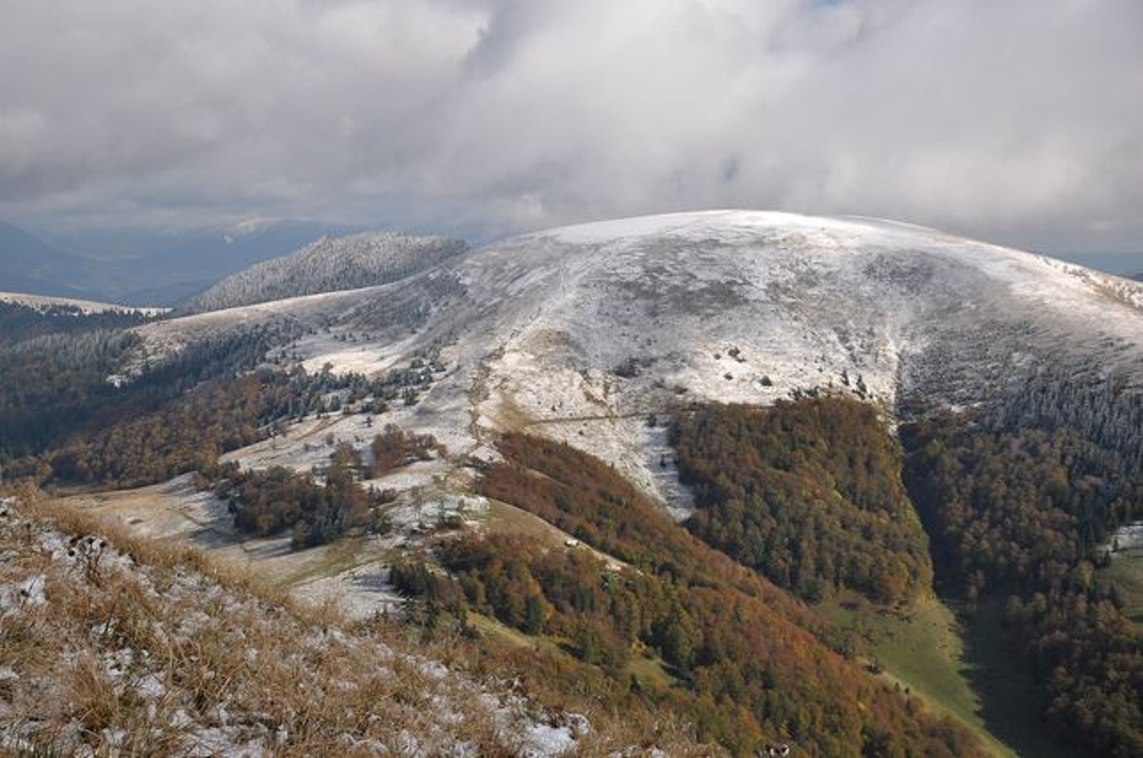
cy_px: 379
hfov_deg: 38.9
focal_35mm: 51
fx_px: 1617
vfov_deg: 26.4
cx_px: 572
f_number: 9
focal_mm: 34
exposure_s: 1/250
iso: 200
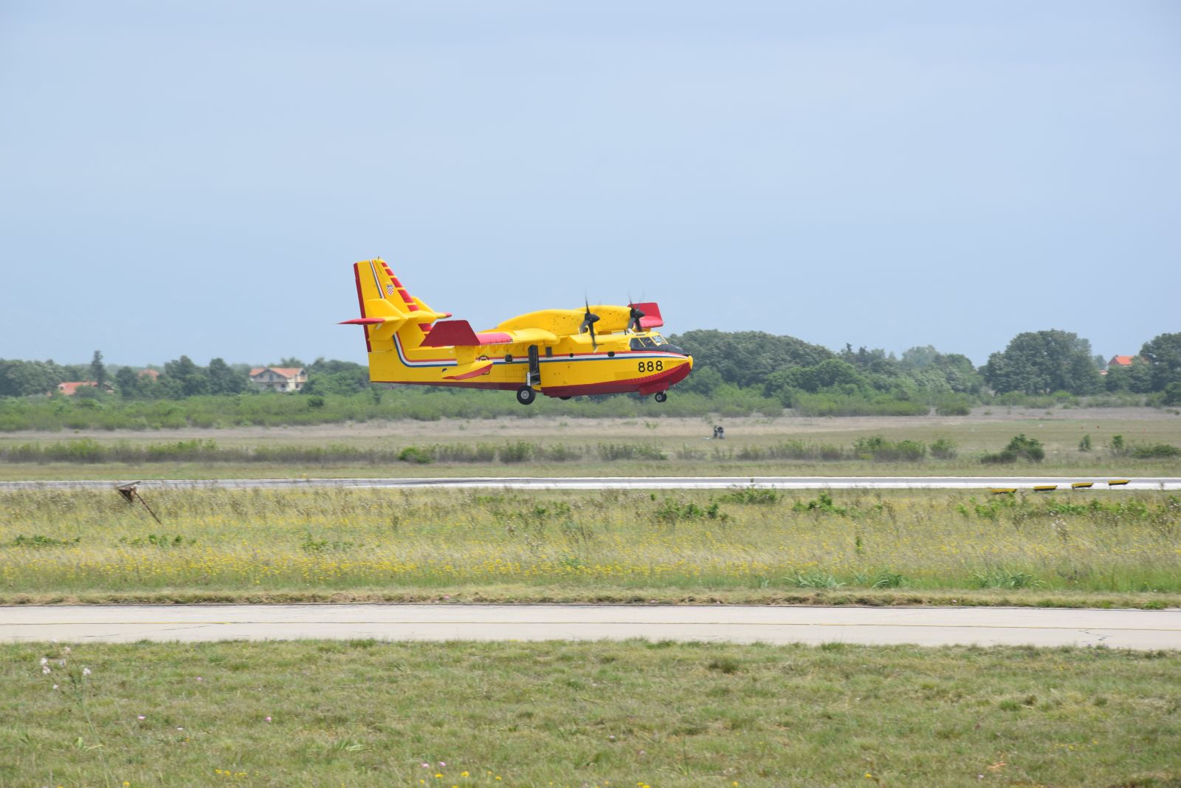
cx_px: 590
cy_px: 394
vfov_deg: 8.7
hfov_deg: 13.0
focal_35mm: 158
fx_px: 5167
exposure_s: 1/400
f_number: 10
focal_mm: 105
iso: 200
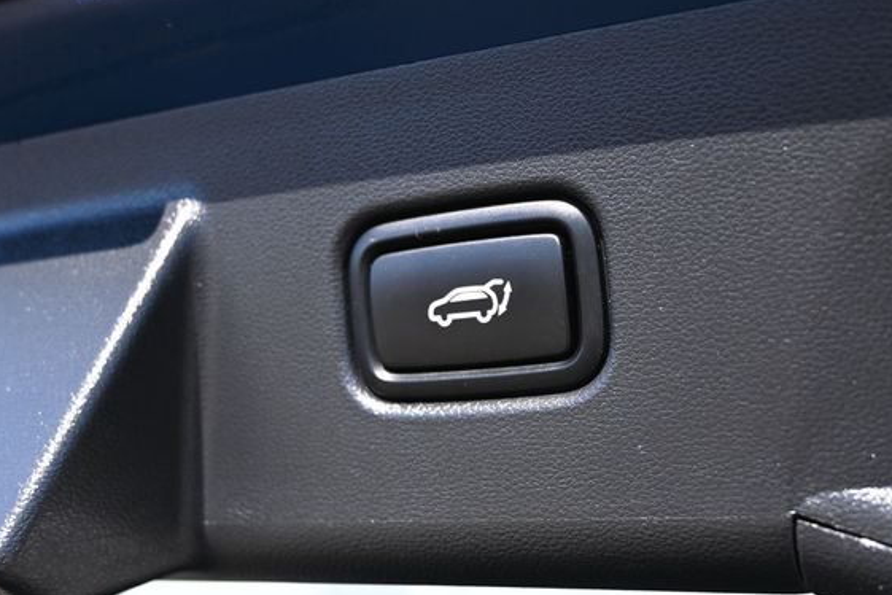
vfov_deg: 27.2
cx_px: 425
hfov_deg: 39.9
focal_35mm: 50
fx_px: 1228
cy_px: 331
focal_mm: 29
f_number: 4.8
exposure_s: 1/250
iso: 400
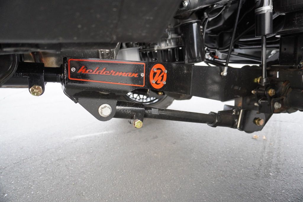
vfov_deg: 53.2
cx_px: 152
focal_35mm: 24
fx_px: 202
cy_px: 101
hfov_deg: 73.7
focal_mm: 16
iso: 1600
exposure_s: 1/160
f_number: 3.5
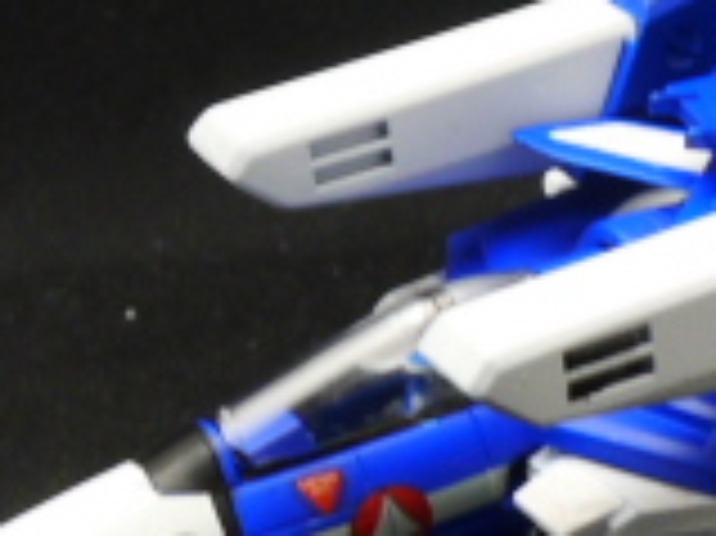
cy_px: 338
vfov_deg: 10.5
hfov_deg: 13.8
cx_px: 730
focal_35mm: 141
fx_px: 2914
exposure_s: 1/4
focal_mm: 7.5
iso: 200
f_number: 4.5
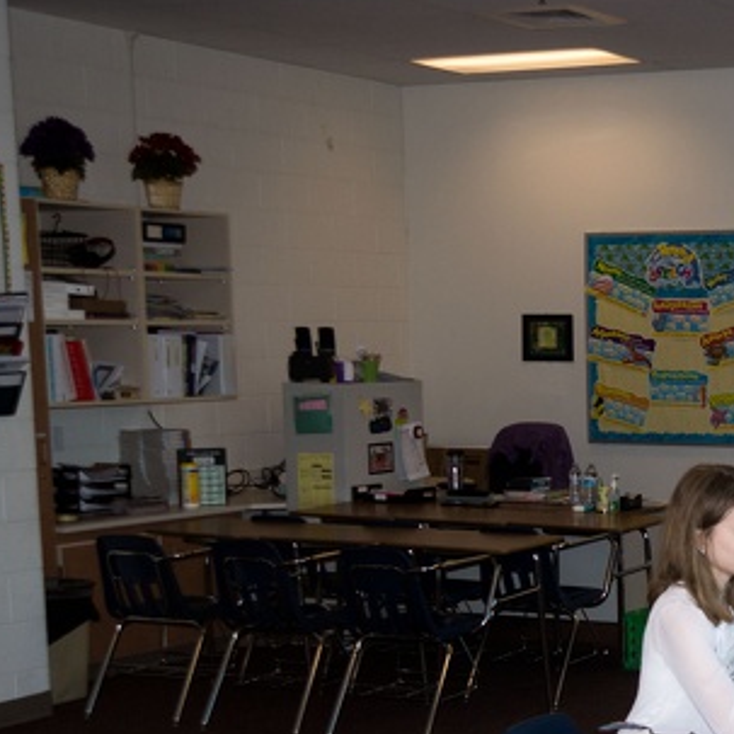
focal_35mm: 80
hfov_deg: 20.2
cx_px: 889
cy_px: 574
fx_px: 1919
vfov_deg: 21.4
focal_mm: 24
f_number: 4
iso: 400
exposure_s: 1/160
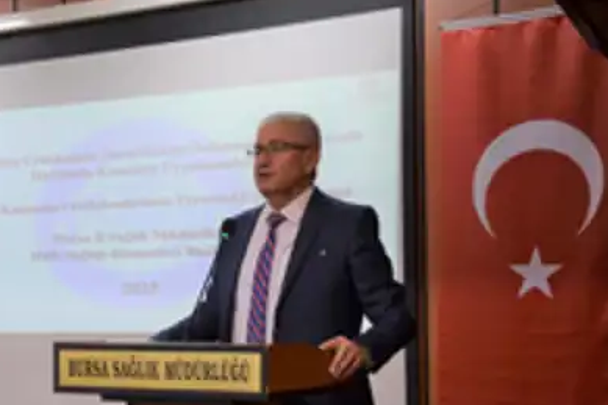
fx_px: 1244
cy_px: 258
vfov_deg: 18.4
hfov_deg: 27.3
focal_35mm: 74
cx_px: 192
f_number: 4.5
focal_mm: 35
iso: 400
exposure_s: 1/60
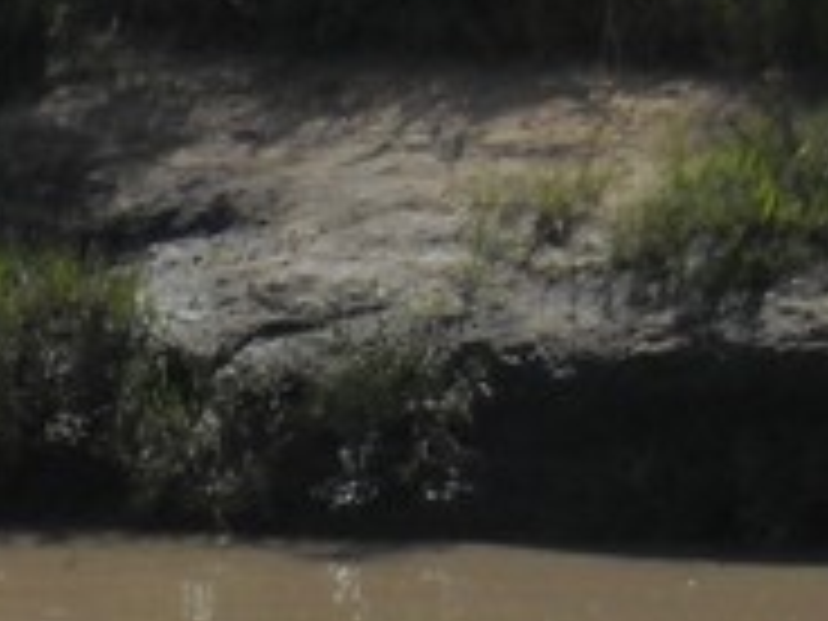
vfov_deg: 3.2
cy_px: 1323
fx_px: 10931
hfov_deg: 4.3
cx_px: -392
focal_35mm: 457
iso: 87
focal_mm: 17.1
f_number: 9.3
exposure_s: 1/250
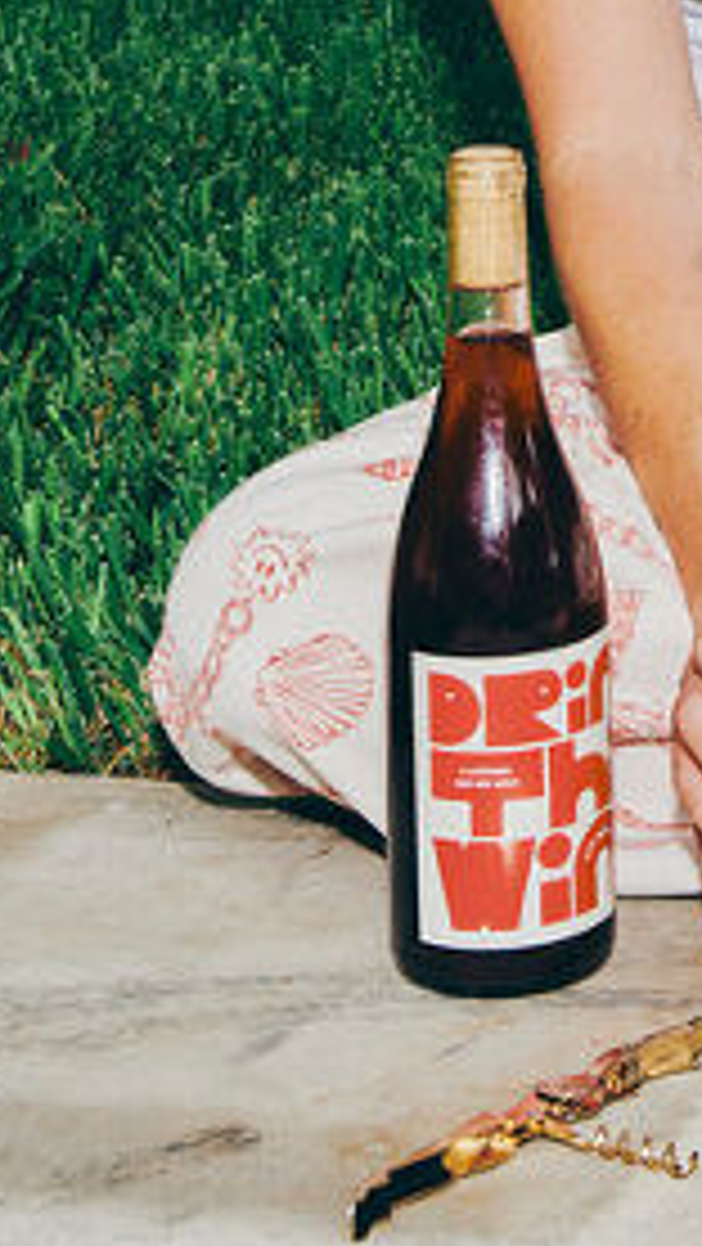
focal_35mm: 121
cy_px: -333
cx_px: 880
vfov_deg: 16.8
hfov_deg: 9.9
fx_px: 4000
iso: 200
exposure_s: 1/200
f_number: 8
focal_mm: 40
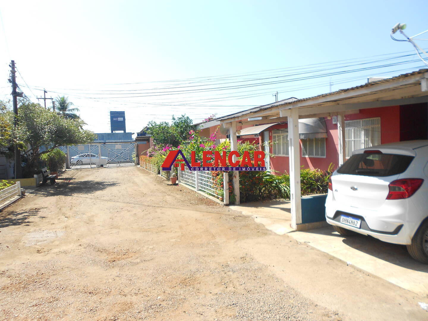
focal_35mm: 26
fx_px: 321
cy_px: 160
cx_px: 214
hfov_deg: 67.3
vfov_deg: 53.1
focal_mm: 4.6
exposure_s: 1/500
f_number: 3.2
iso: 80
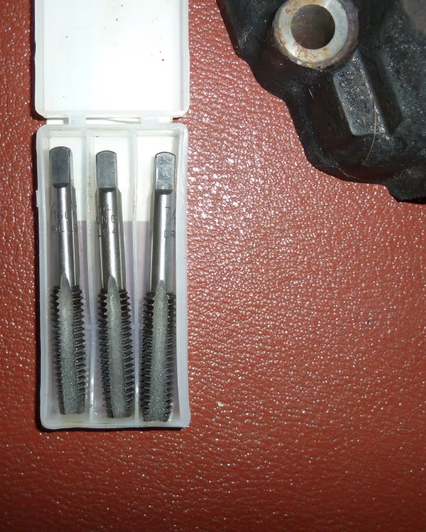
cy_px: 268
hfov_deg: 44.0
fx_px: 520
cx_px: 148
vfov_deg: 54.2
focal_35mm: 33
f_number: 3.3
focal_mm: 4.1
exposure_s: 1/8
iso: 160
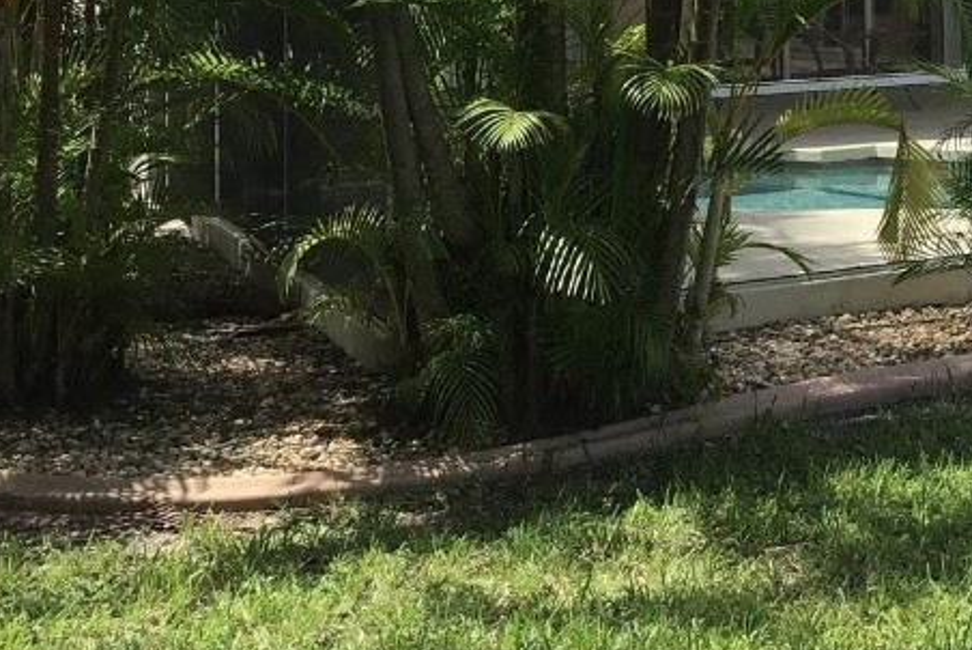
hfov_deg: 25.5
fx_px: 1972
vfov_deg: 17.7
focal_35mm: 73
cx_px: 1084
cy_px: -149
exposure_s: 1/637
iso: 25
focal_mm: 3.3
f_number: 2.4
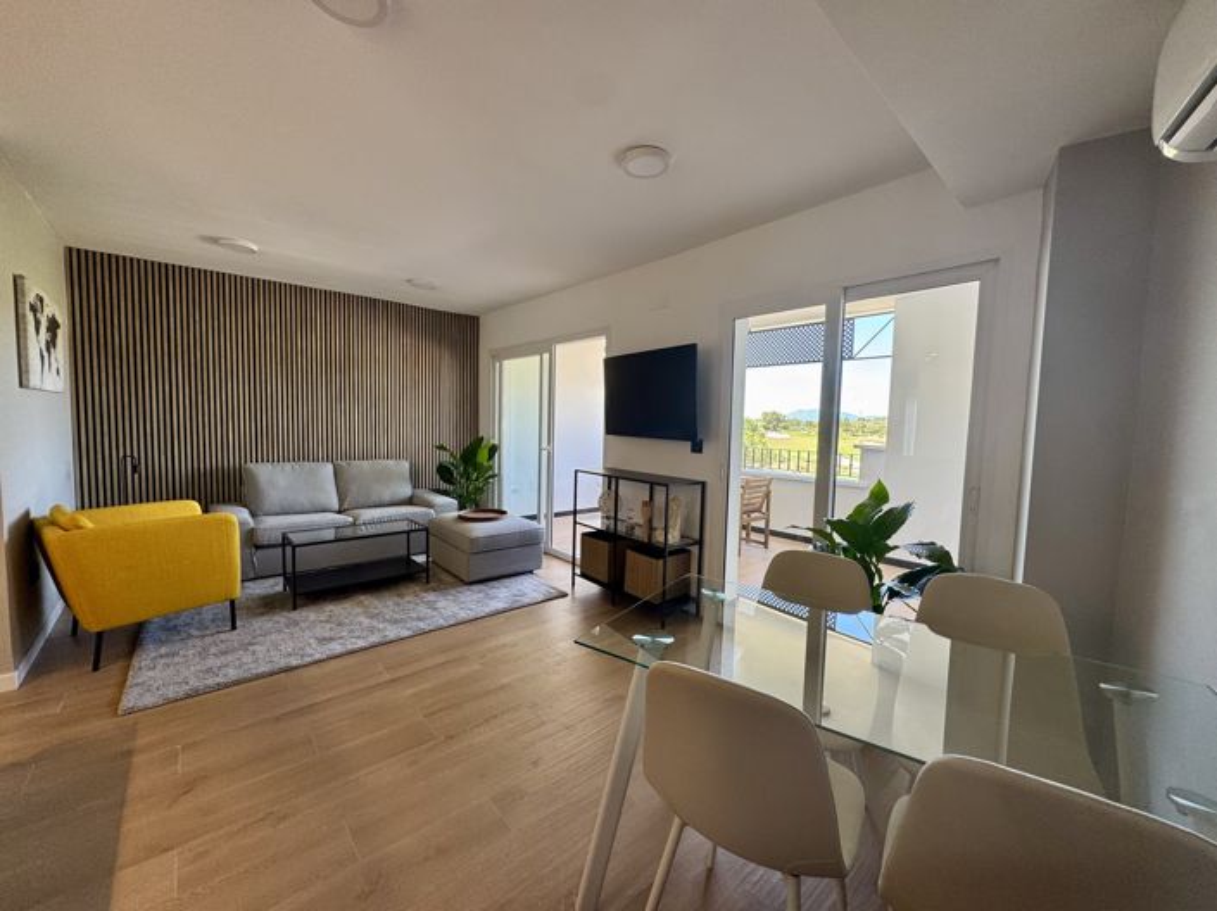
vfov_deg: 85.6
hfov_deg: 102.1
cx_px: 608
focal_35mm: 14
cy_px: 456
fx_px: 492
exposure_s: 1/99
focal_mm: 2.22
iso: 64
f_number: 2.2
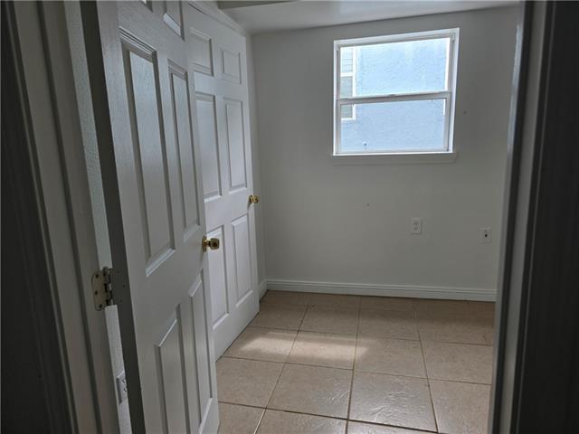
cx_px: 290
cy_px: 217
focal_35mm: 23
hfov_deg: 73.9
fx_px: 385
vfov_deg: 58.9
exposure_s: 1/180
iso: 40
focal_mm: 6.3
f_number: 1.7
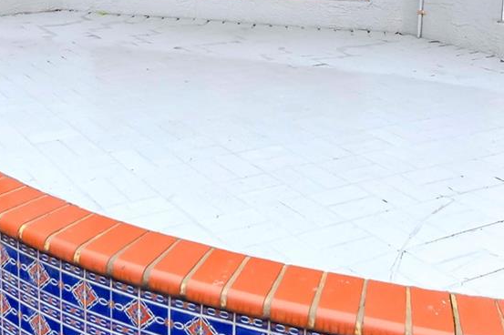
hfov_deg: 35.2
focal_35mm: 56
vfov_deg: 22.6
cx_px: 183
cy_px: -36
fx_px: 790
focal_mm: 13
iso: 800
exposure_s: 1/250
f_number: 8
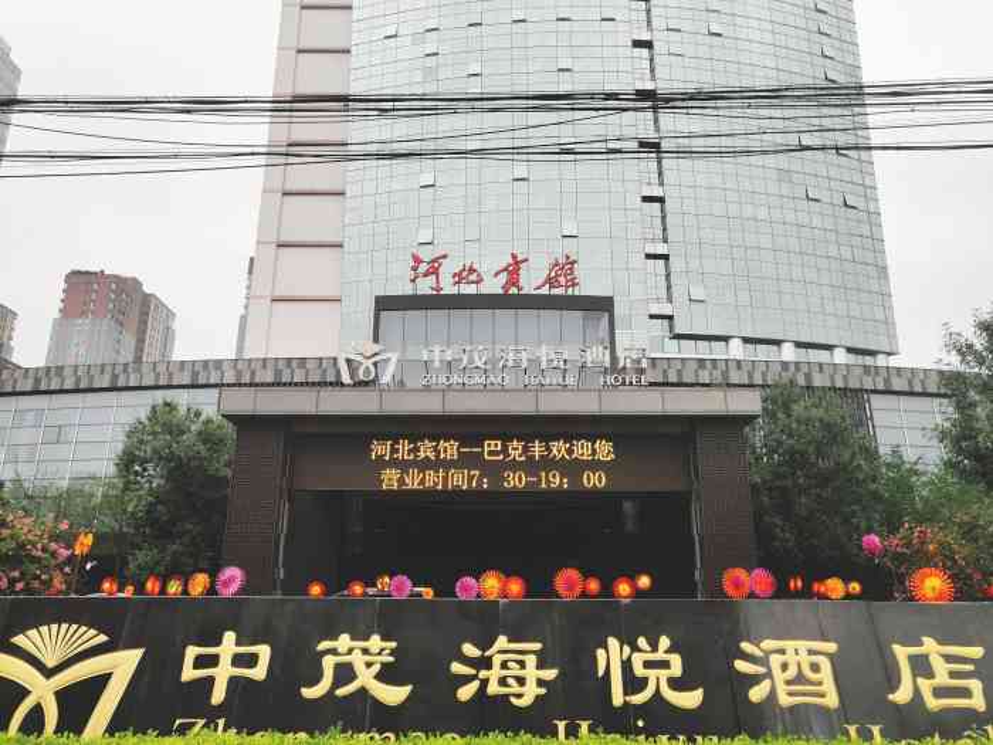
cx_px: 496
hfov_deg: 60.0
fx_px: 861
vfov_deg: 46.8
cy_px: 372
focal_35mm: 30
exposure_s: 1/714
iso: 50
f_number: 1.8
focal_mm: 4.35
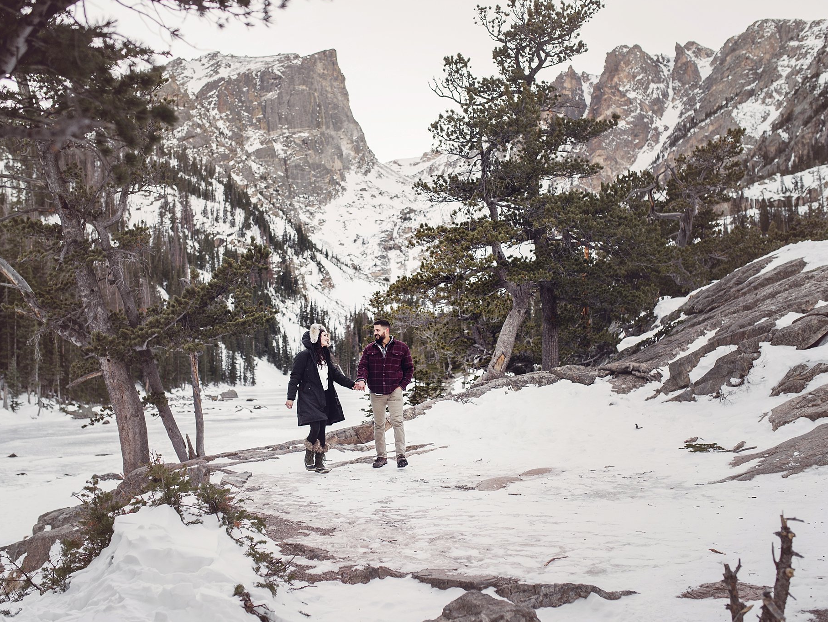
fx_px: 909
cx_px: 414
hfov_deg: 49.0
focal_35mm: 38
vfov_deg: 37.7
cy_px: 310
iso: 500
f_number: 2.8
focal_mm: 35
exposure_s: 1/500
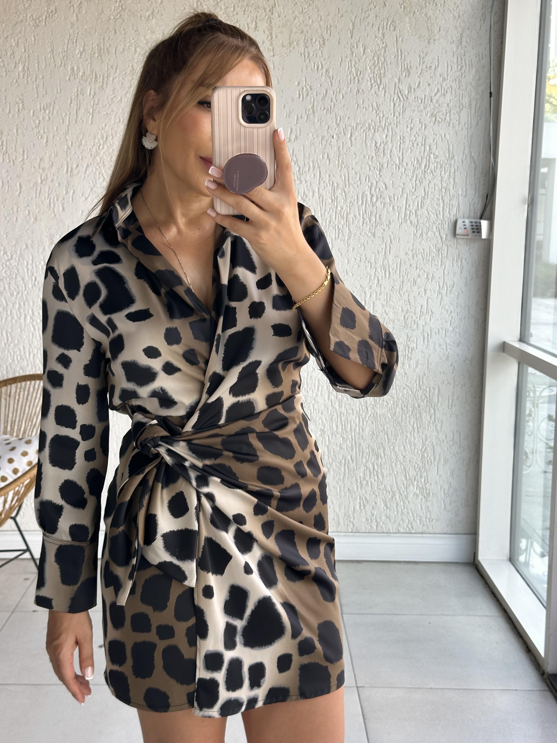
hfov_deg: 30.3
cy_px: 372
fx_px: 1030
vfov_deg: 39.7
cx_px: 278
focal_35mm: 48
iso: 64
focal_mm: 6.86
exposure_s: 1/178
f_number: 1.78
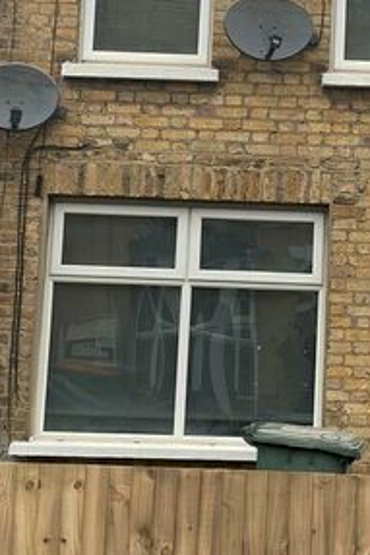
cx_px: 329
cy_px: 134
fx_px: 1528
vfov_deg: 20.5
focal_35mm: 99
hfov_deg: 13.7
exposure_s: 1/122
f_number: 2
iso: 25
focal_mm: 6
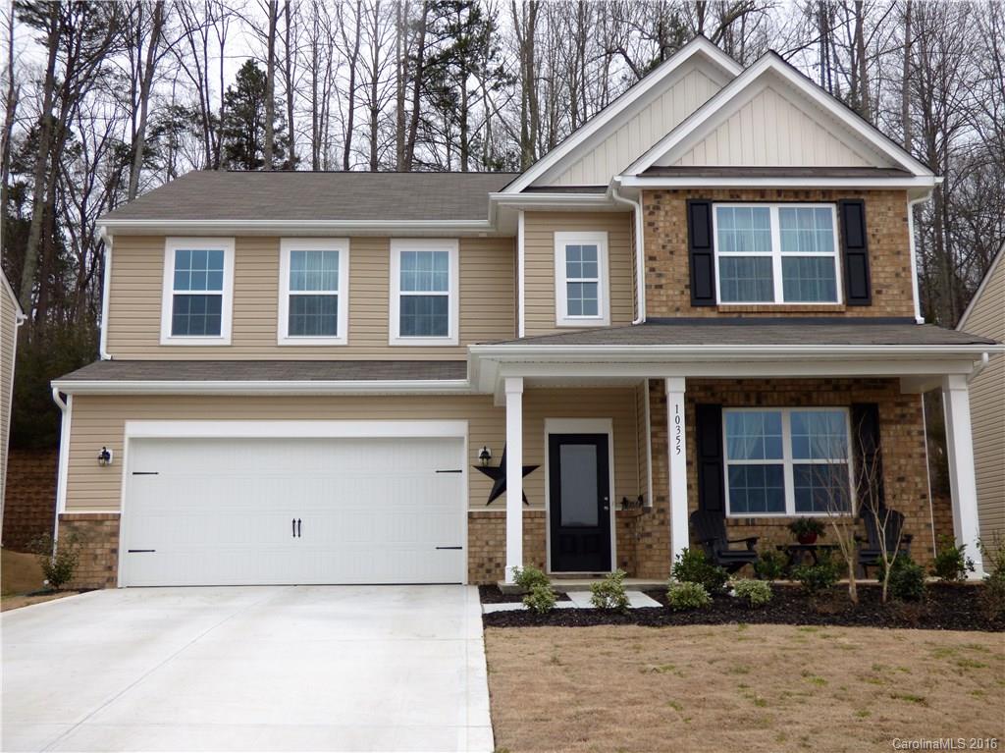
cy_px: 376
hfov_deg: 49.0
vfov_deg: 37.7
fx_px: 1103
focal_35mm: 38
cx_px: 502
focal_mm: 6.8
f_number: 3.5
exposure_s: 1/320
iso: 100
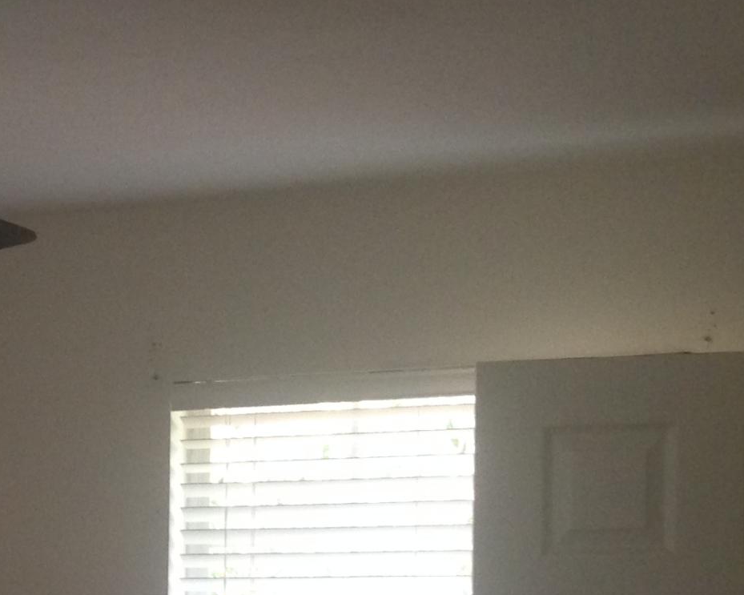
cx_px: -316
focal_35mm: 104
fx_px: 2290
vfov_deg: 14.3
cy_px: 730
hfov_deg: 17.0
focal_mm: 4.12
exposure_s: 1/20
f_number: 2.4
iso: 125
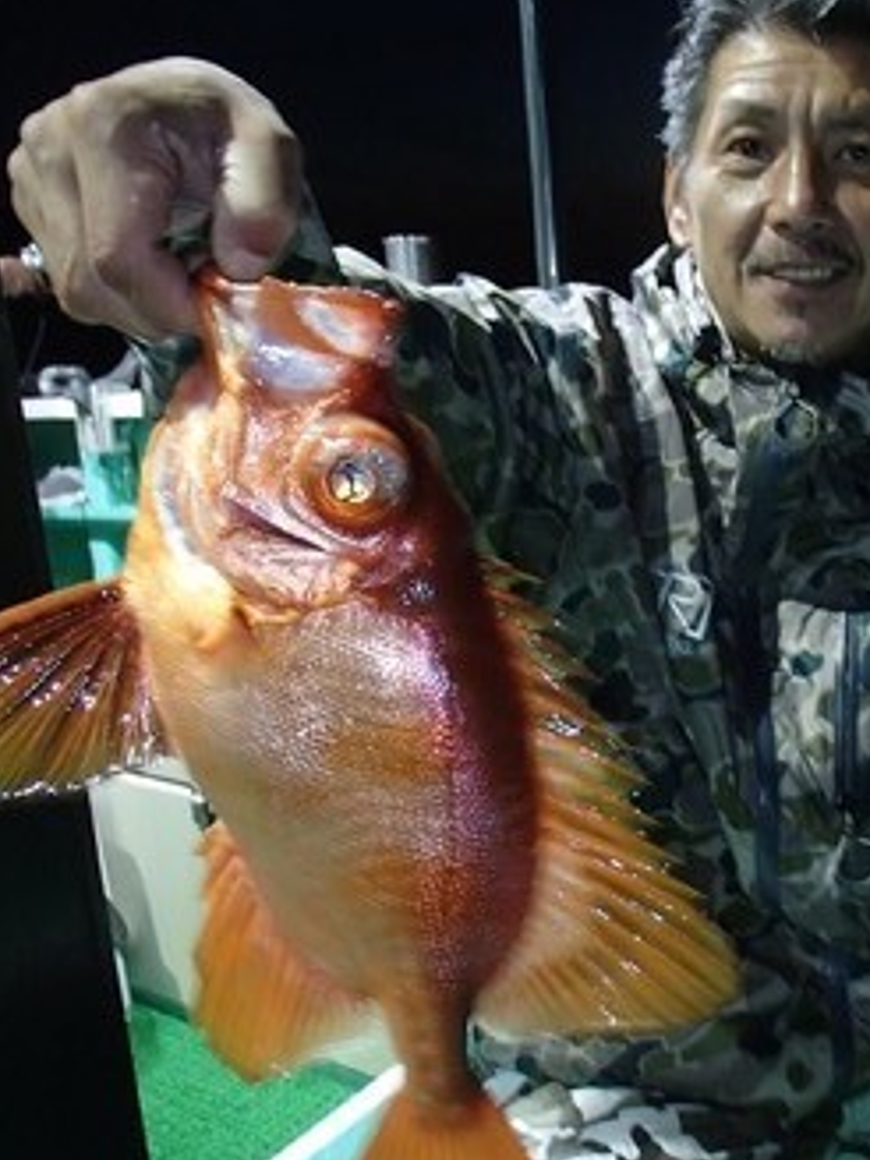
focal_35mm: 41
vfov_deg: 45.8
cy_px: 598
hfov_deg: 34.6
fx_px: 1374
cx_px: 622
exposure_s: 1/30
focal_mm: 5
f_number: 3.9
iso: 400
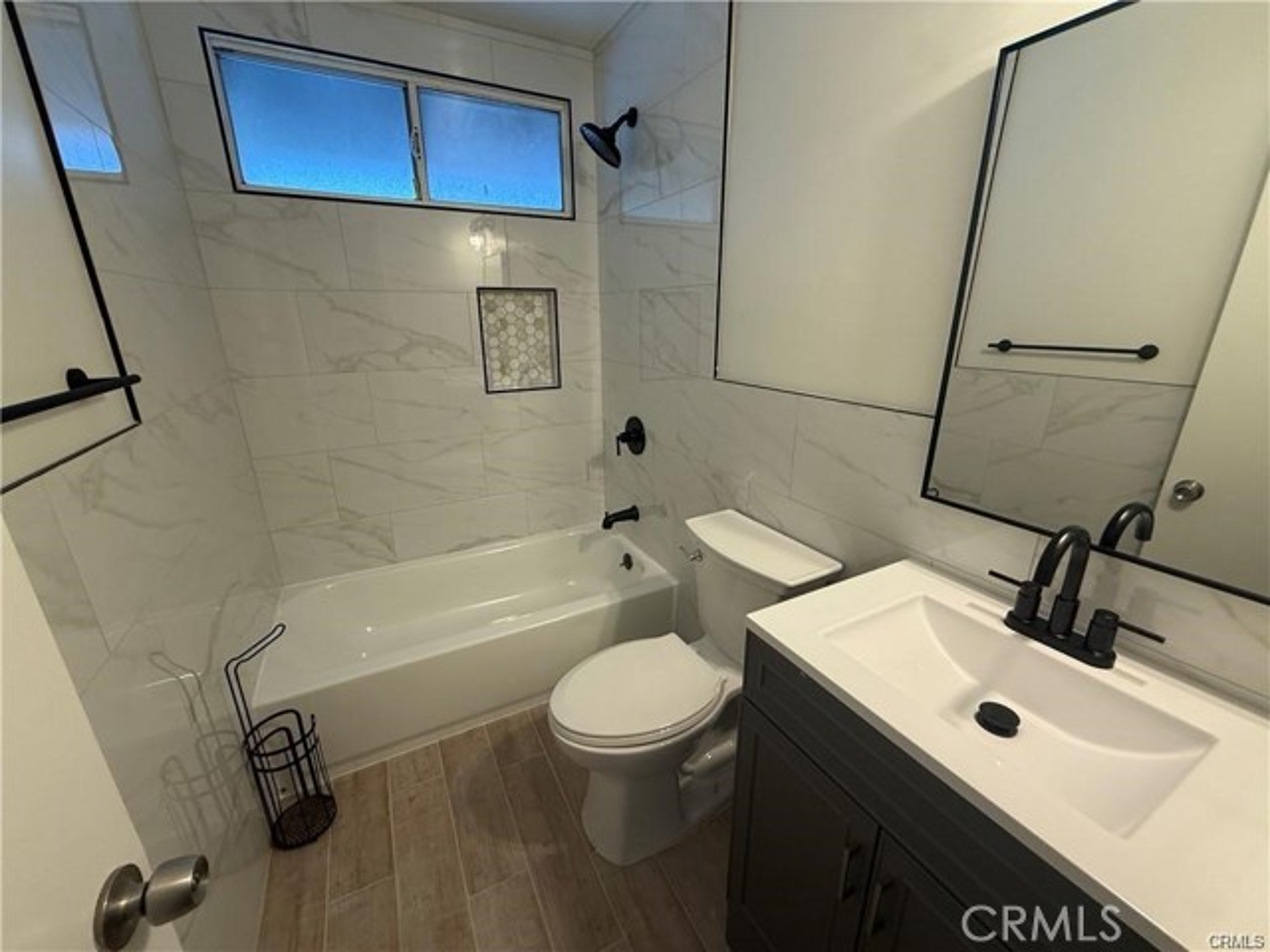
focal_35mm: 14
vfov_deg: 85.7
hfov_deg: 102.1
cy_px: 476
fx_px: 514
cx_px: 635
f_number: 2.2
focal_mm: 2.22
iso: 200
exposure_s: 1/60
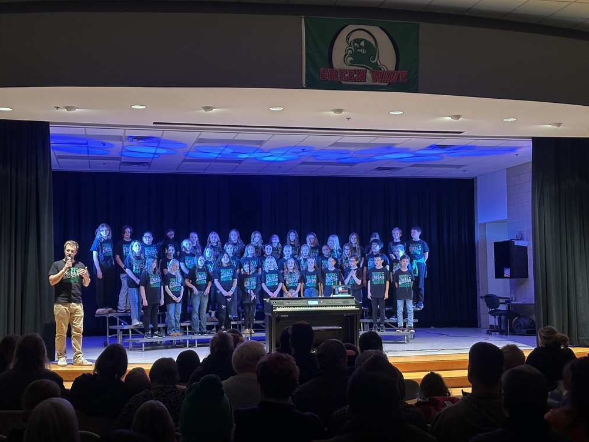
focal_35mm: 49
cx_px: 289
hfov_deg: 38.9
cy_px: 225
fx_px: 834
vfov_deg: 29.7
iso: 500
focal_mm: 6.86
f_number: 1.78
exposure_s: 1/30
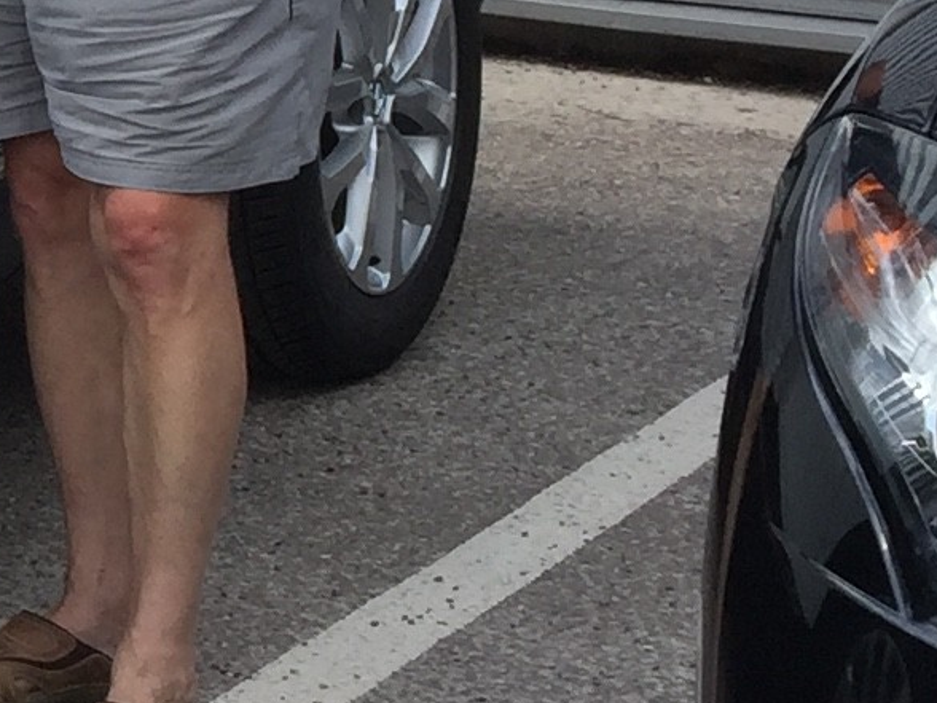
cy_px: 62
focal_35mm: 161
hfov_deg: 10.9
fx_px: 4358
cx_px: -1069
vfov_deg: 9.2
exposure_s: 1/898
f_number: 2.2
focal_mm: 4.15
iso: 32
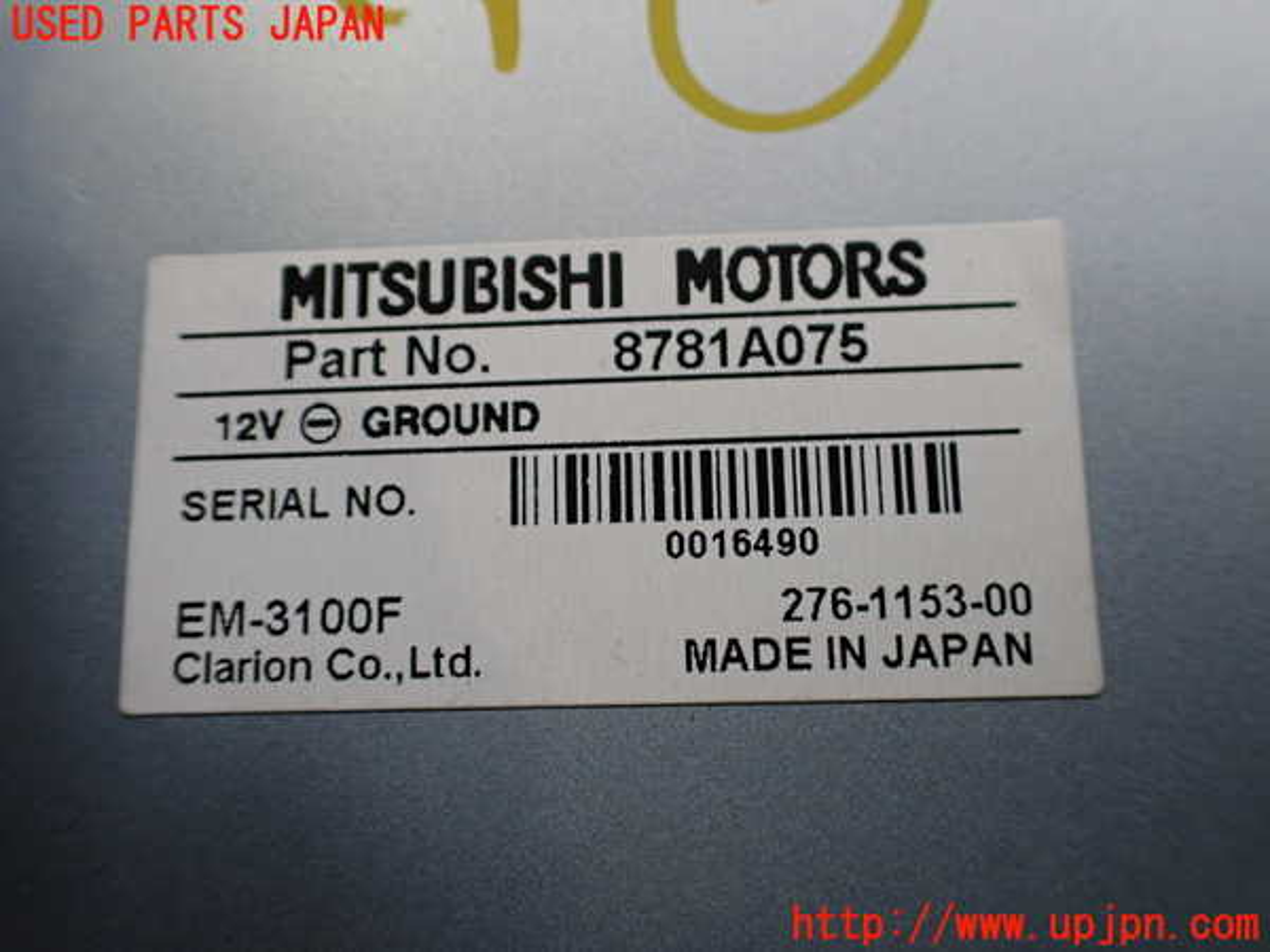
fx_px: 1101
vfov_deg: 46.8
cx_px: 635
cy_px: 476
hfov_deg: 60.0
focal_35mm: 30
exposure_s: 1/125
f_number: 2.3
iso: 320
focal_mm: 5.4
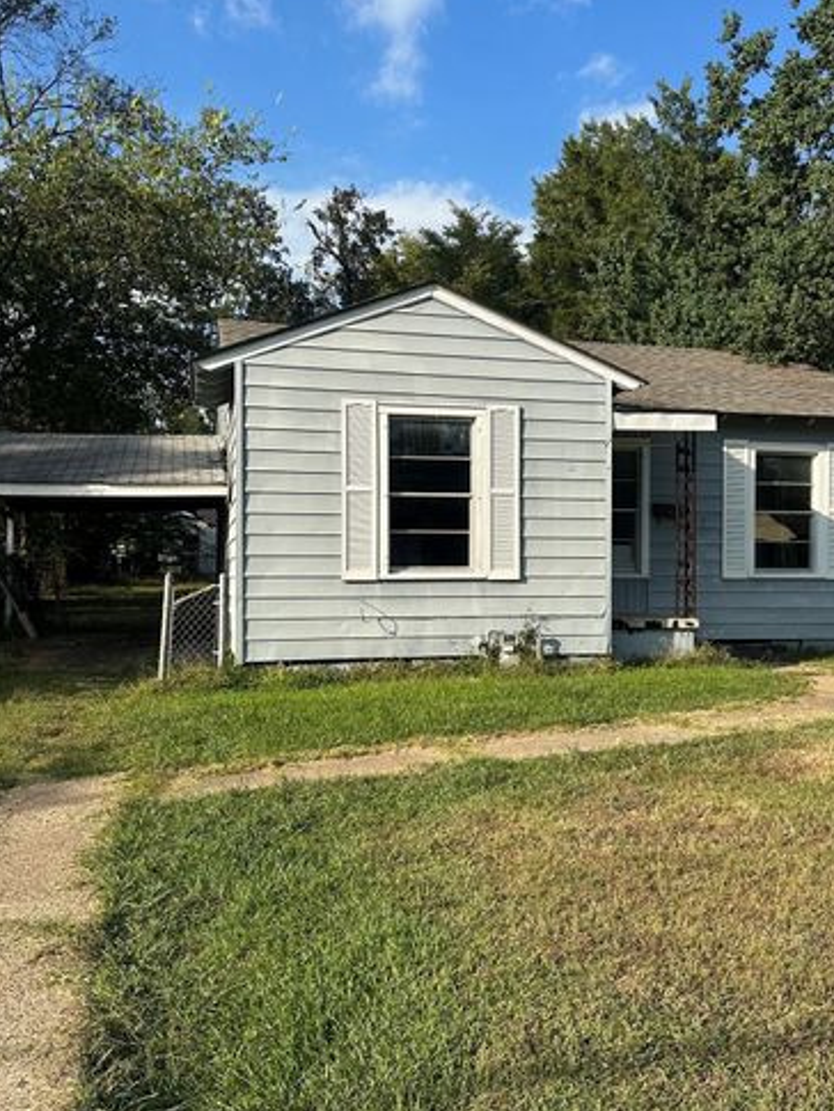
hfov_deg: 42.8
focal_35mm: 33
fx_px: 1060
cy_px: 560
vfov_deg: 55.3
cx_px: 493
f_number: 1.78
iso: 80
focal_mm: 6.86
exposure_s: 1/3597
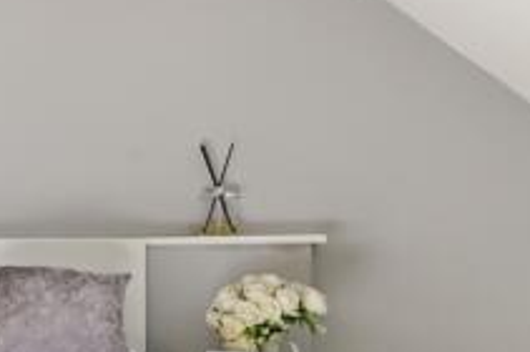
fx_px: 1000
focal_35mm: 68
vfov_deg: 19.8
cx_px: -176
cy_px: 256
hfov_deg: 25.3
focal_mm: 14
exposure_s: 1/25
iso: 400
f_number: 14
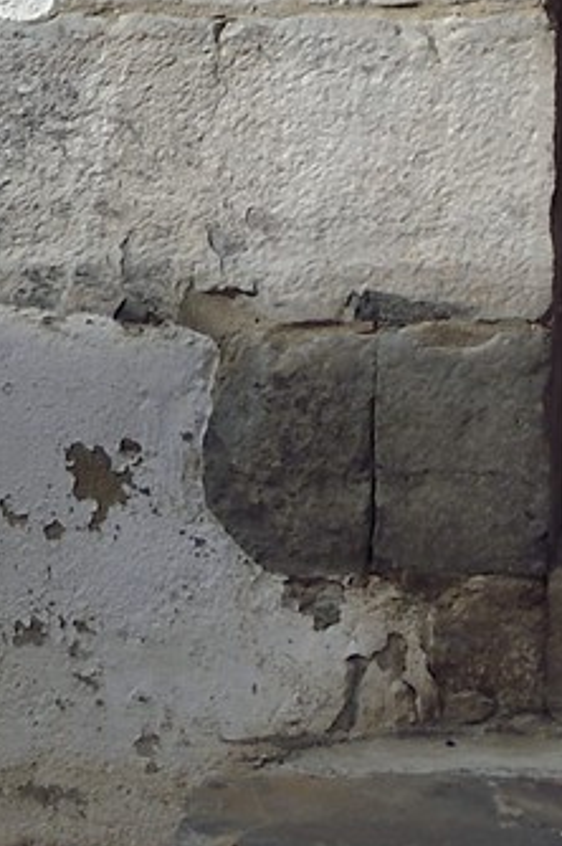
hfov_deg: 6.3
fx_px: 5068
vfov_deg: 7.9
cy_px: -1883
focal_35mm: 216
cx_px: 876
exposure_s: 1/250
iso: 200
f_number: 13
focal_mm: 30
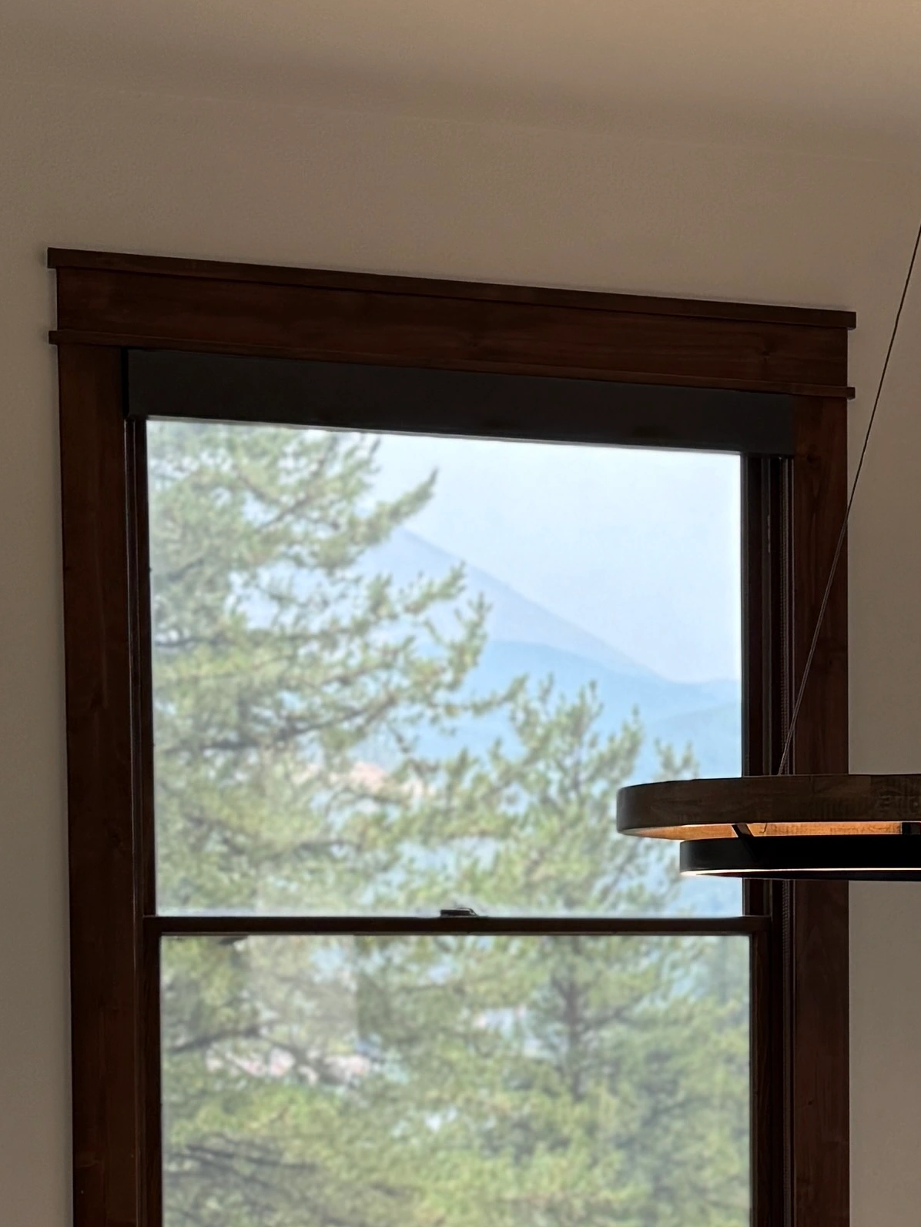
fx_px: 3050
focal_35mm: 86
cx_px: 904
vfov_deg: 22.4
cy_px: 1023
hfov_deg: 16.8
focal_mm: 6.76
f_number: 1.78
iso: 100
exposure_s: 1/419
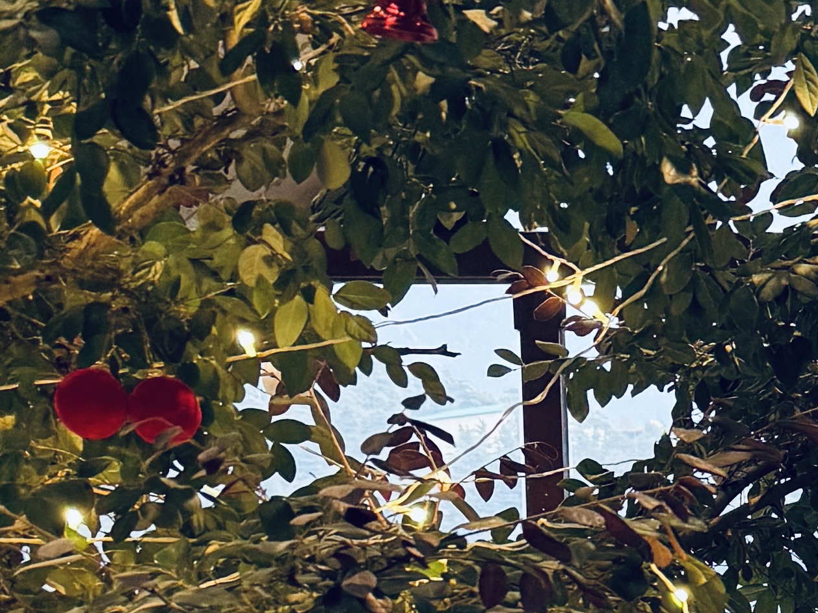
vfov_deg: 12.5
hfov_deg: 16.7
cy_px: 1058
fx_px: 2575
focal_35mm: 109
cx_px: 1142
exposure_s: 1/100
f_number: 1.78
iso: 200
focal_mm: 6.76
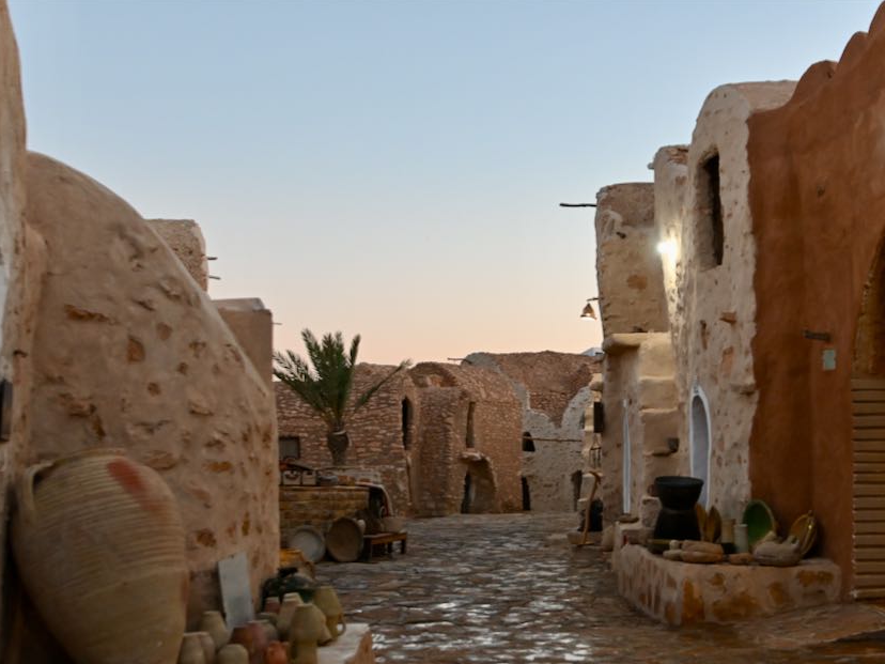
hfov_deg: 40.9
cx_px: 566
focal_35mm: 46
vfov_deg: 31.5
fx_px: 1176
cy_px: 389
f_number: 2.8
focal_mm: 24
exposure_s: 1/125
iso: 1100
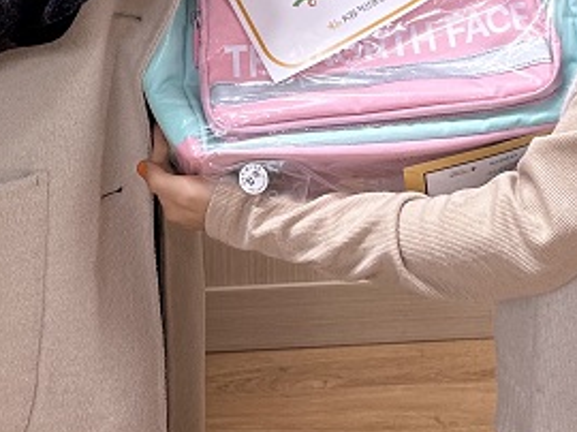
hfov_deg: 21.9
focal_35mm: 89
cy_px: -282
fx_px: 1482
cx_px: 404
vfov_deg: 14.9
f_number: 1.78
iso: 125
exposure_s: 1/120
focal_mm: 6.86
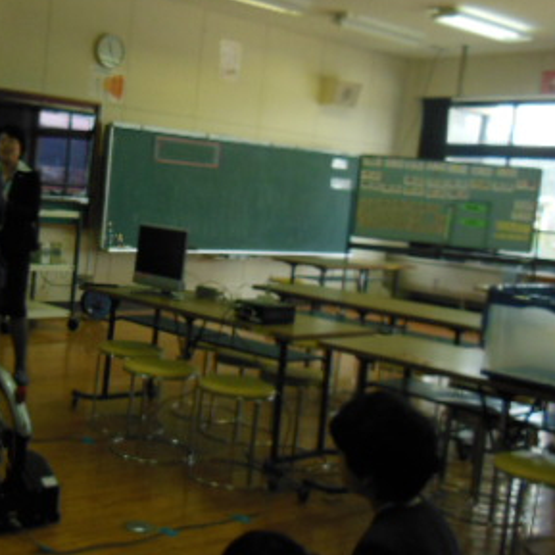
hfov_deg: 33.5
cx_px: 96
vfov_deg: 34.7
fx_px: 889
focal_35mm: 49
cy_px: 263
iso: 400
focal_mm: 4.5
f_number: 3.5
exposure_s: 1/80
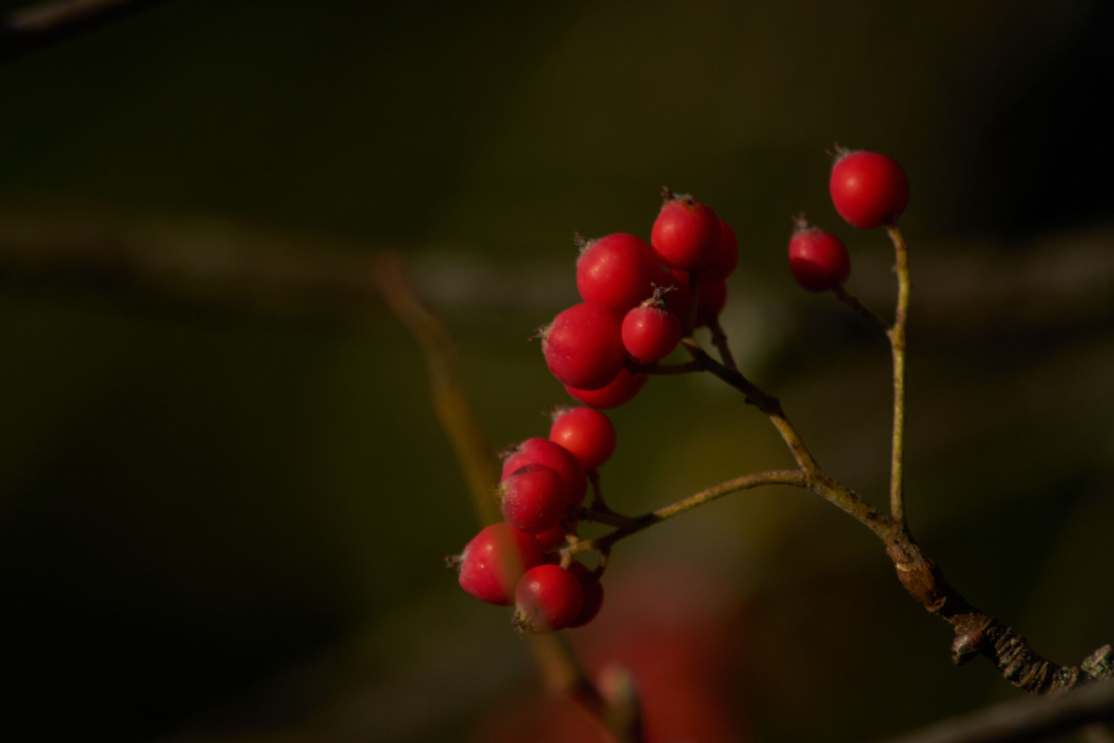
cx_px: 557
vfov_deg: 1.5
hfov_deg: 2.3
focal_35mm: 900
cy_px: 372
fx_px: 27848
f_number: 11
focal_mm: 600
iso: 400
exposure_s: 1/1000
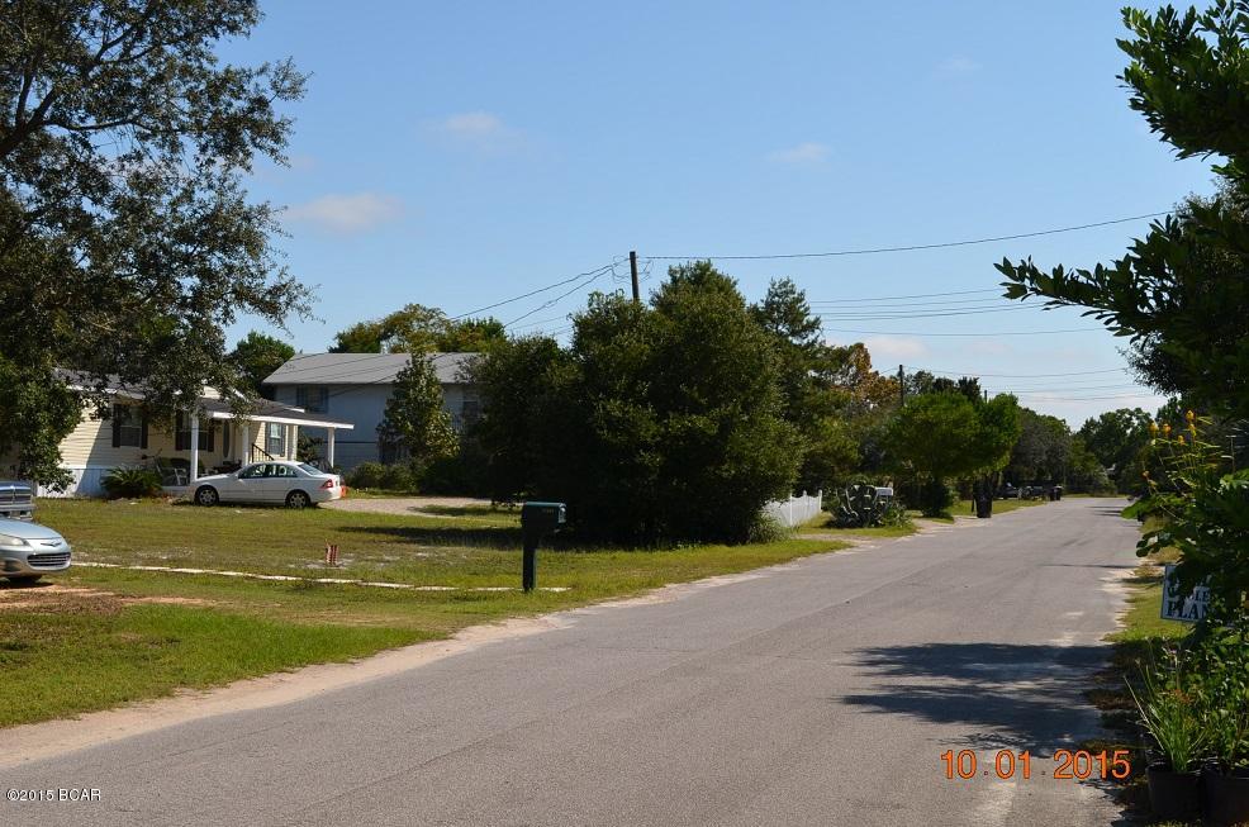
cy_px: 414
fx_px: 1662
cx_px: 624
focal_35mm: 48
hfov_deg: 41.2
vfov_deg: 28.0
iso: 100
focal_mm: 32
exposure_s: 1/200
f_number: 10
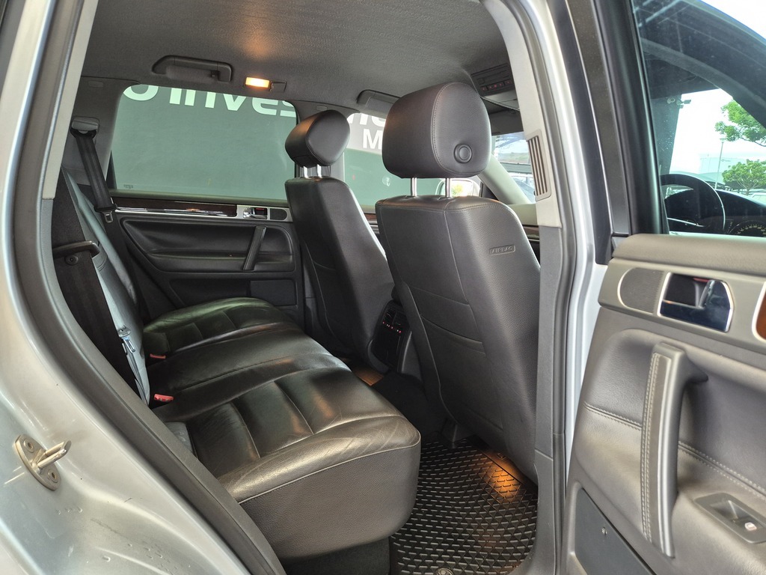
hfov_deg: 73.9
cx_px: 383
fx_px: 509
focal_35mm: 23
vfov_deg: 58.9
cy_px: 288
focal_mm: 5.4
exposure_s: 1/100
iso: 500
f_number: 1.8
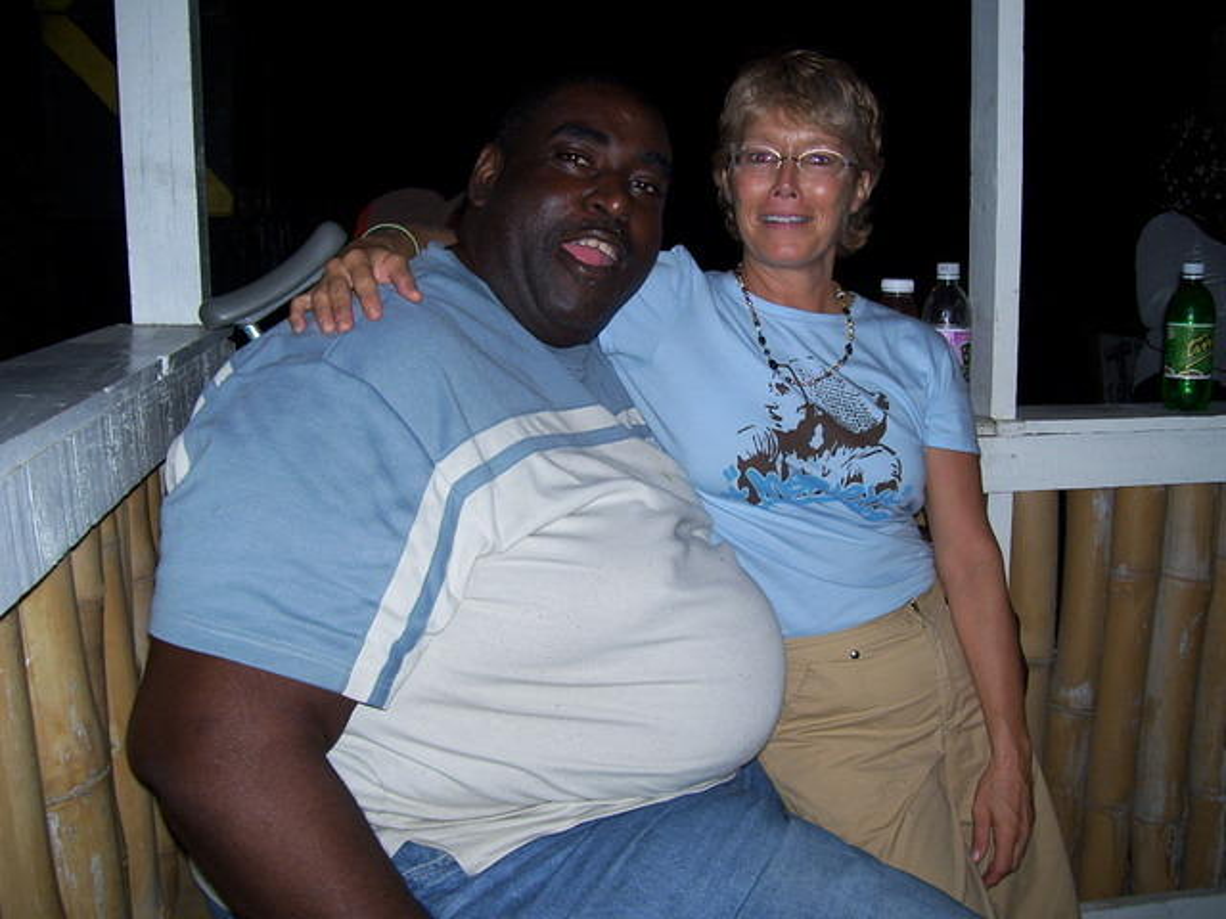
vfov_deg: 39.7
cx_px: 613
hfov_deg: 51.4
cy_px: 460
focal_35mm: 36
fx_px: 1275
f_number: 2.7
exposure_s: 1/60
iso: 80
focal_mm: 6
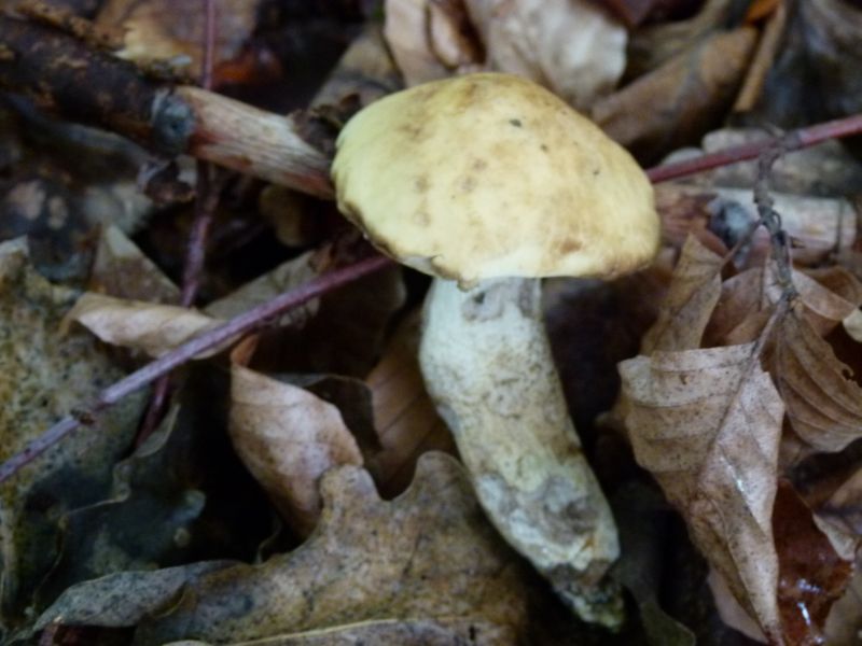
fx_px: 2764
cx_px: 431
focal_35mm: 111
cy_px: 323
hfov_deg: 17.7
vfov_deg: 13.3
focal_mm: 20
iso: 400
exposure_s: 1/30
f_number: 3.5
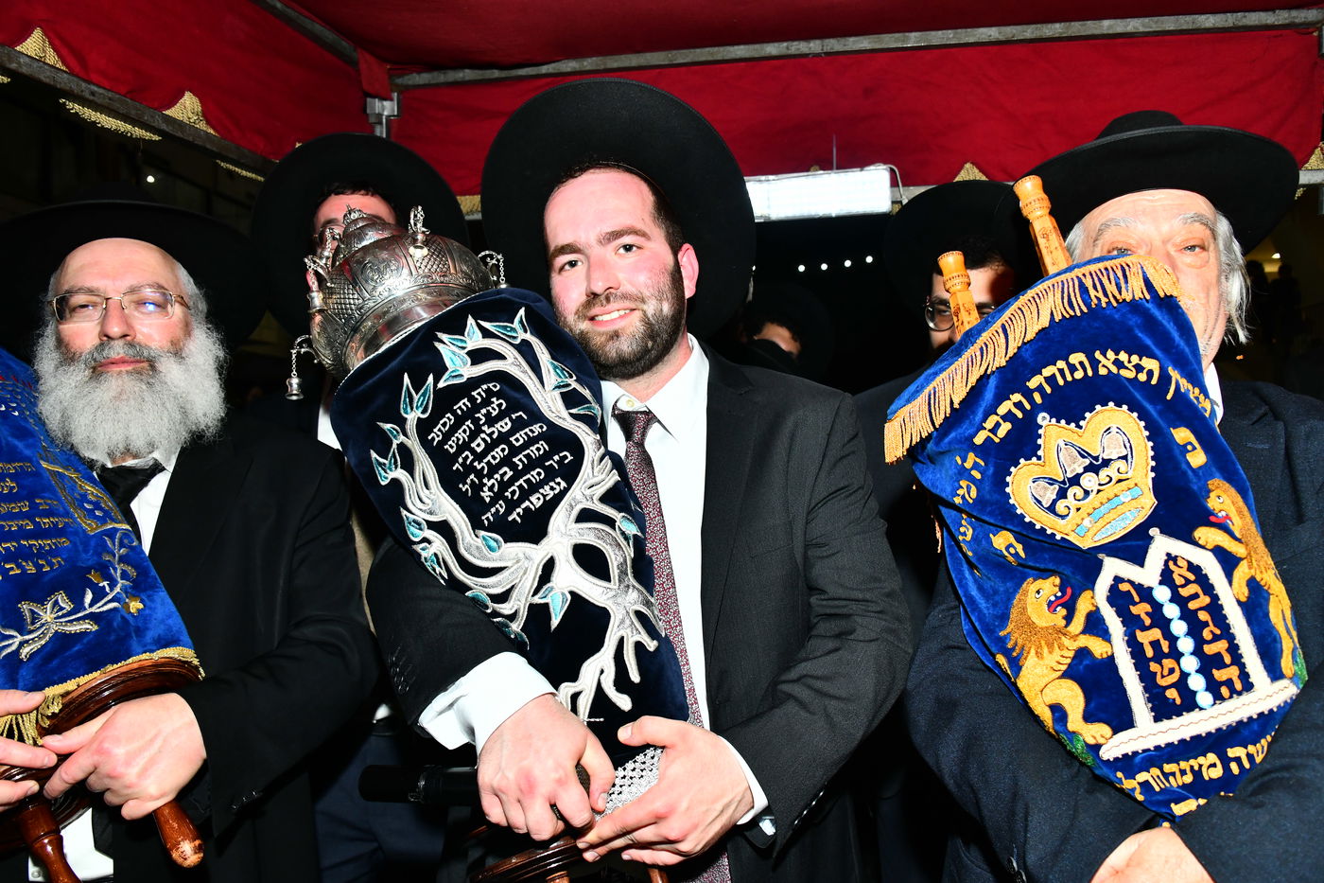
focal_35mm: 28
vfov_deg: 46.4
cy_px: 442
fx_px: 1030
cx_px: 662
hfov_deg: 65.5
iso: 1250
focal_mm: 28
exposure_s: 1/200
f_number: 5.6
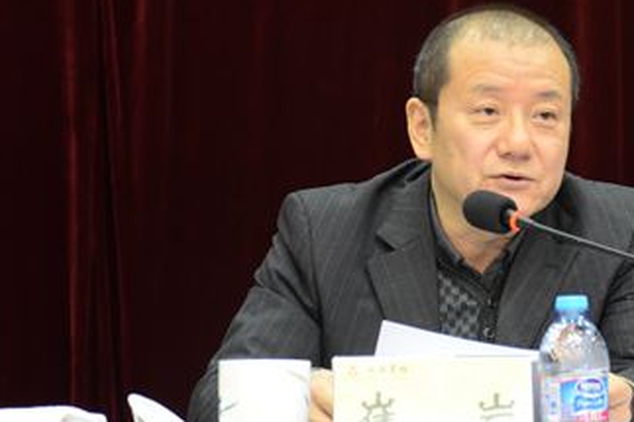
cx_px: 441
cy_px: 191
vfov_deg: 11.0
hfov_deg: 16.4
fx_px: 2199
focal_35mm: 125
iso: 1250
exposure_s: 1/15
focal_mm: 45
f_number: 4.8
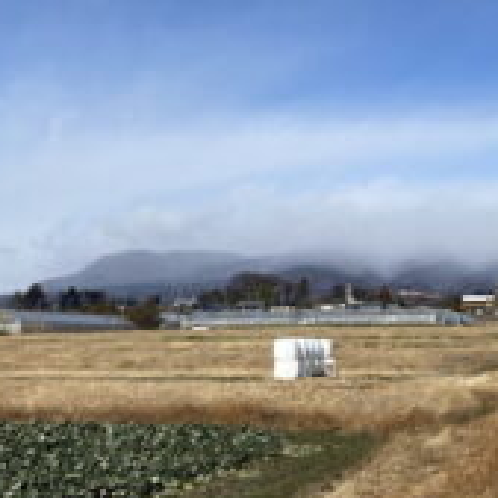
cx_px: 379
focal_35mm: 51
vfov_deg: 33.2
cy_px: 178
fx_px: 830
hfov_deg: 32.7
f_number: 1.8
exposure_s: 1/4608
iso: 32
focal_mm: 4.25
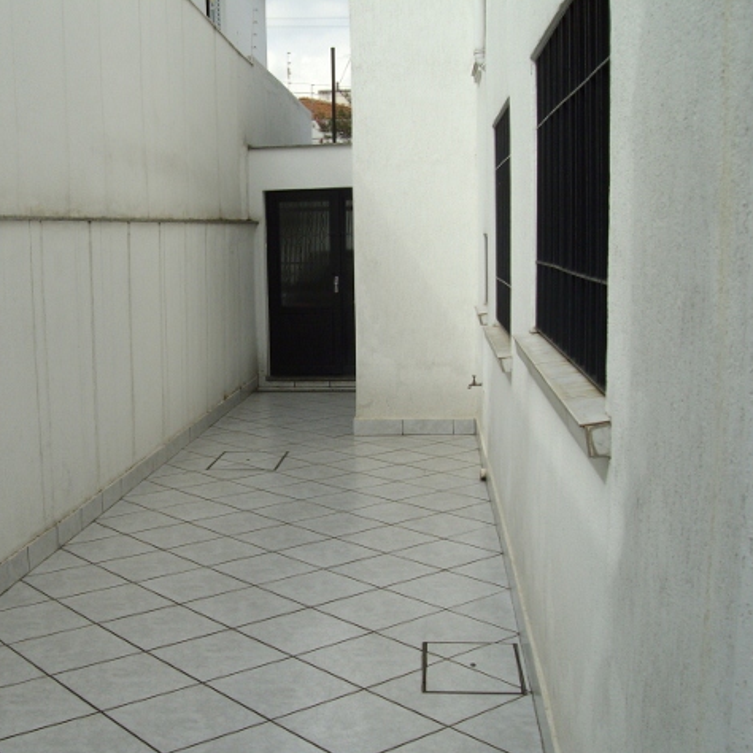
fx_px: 1058
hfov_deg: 38.8
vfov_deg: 39.2
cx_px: 268
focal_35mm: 43
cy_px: 380
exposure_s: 1/320
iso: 80
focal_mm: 6
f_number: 4.8
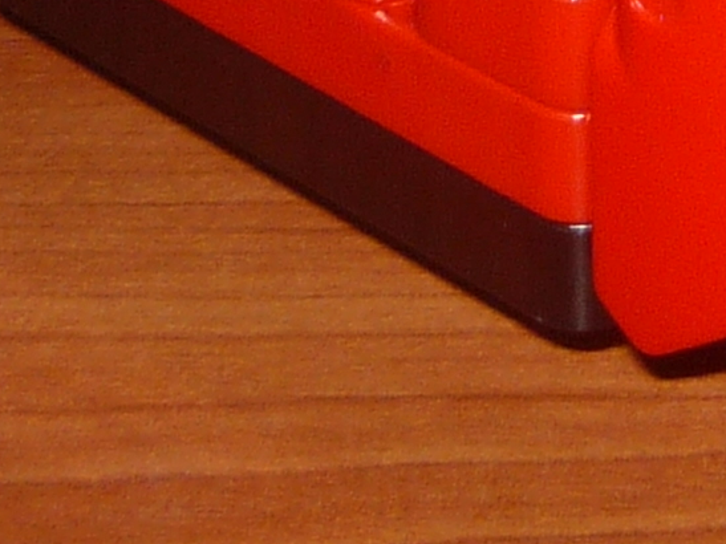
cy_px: -827
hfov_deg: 10.0
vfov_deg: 7.2
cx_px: 1071
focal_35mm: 191
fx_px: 4005
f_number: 4
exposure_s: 1/30
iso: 100
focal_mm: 5.2
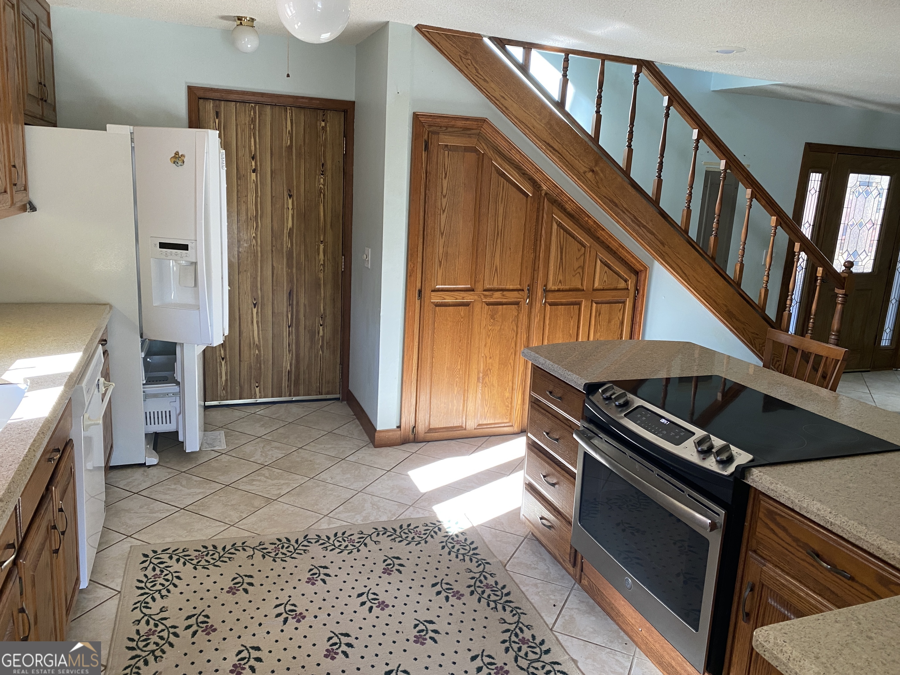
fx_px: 676
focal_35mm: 26
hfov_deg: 67.3
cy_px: 338
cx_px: 450
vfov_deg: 53.1
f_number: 1.8
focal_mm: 4.25
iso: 125
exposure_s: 1/92
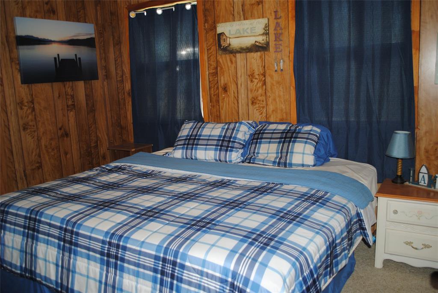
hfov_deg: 61.9
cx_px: 219
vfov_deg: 43.7
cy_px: 146
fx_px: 365
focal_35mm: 30
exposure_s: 1/60
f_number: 3.8
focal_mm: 20
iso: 200
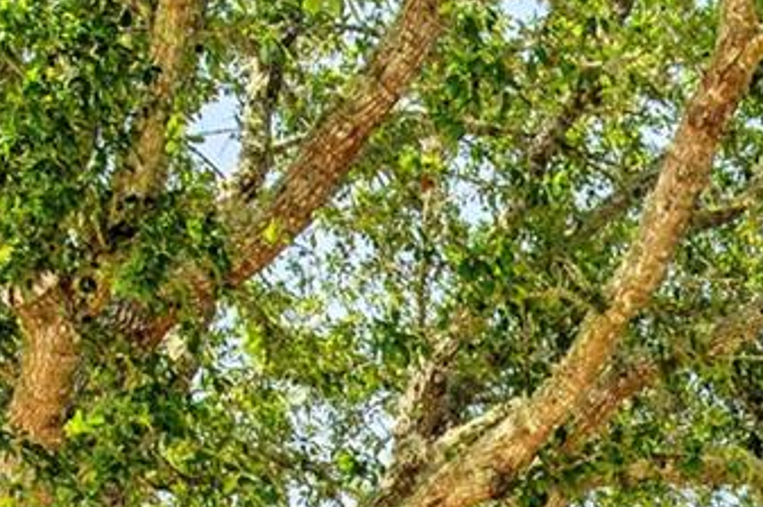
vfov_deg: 15.7
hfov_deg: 23.5
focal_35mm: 76
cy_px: 871
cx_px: 1001
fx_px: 1609
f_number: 5.6
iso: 100
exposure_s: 1/250
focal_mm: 16
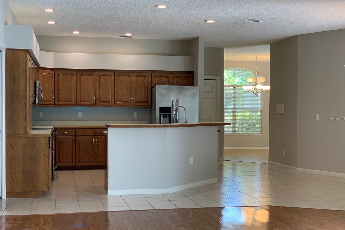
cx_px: 174
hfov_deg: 36.2
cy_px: 118
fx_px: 527
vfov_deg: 24.6
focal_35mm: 55
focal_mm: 6
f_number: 2.4
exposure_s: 1/120
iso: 125
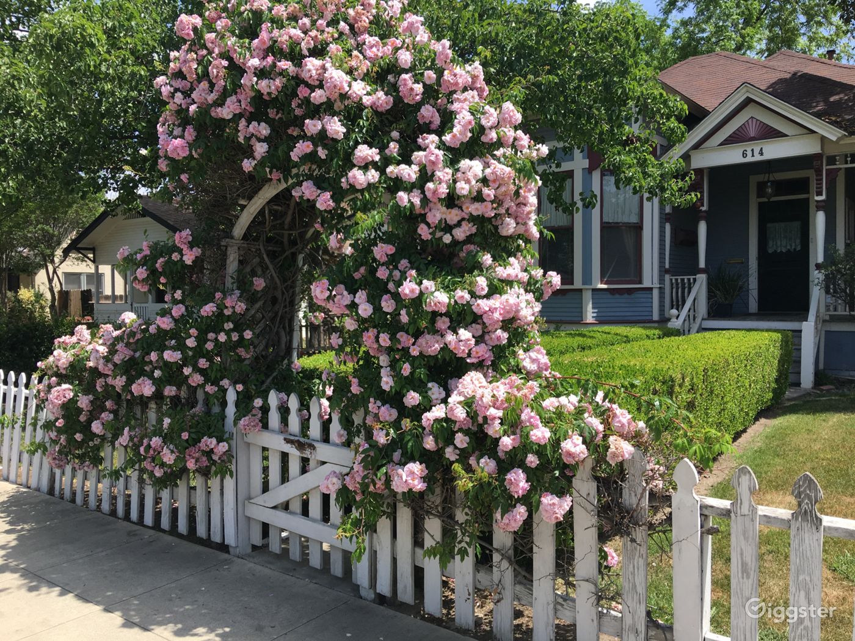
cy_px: 320
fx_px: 716
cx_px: 428
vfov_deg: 48.2
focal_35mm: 29
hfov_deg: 61.7
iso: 25
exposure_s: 1/916
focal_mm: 4.15
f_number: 2.2
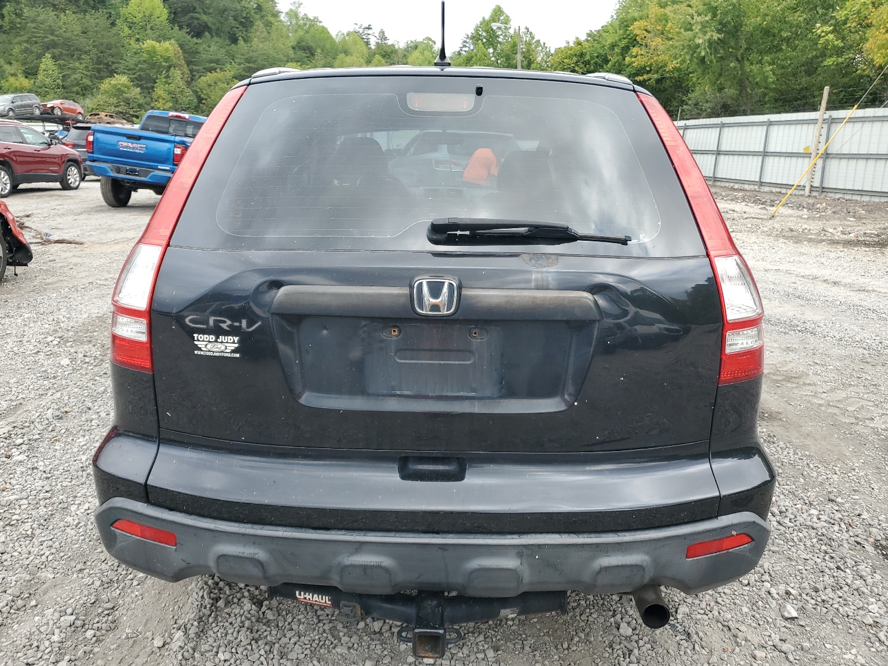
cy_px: 330
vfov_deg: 51.4
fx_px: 693
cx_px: 432
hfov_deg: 65.3
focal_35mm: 27
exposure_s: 1/769
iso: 50
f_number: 1.5
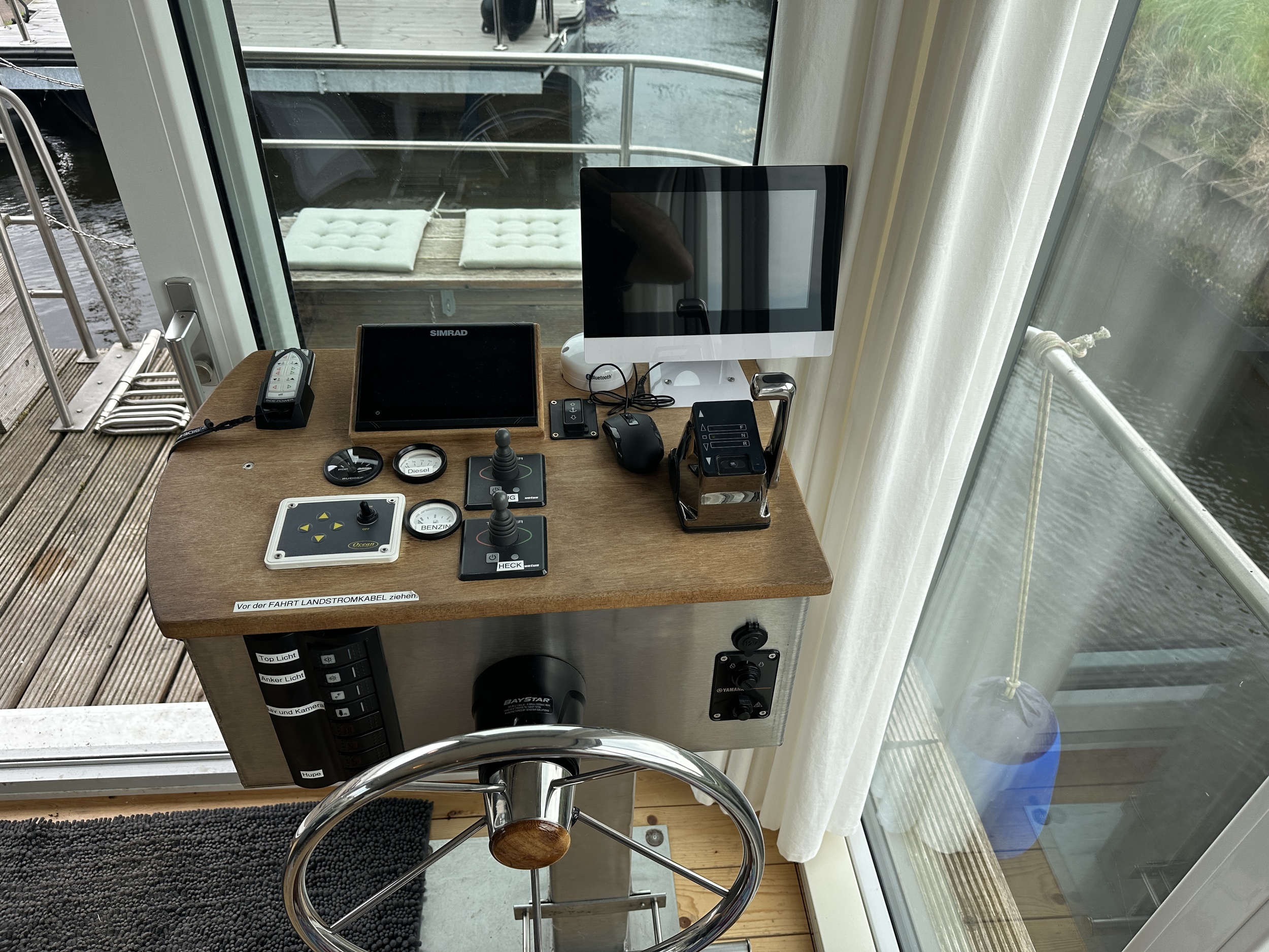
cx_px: 634
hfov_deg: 71.6
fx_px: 880
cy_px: 476
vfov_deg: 56.8
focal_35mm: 24
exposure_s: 1/709
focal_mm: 6.86
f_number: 1.78
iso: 80
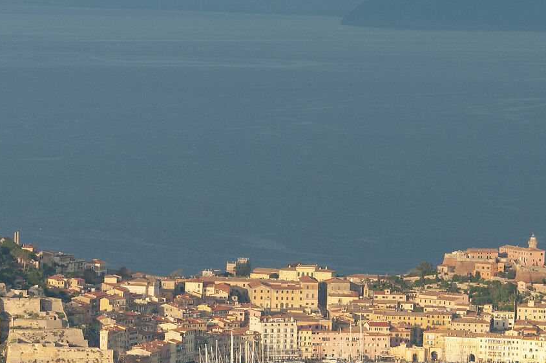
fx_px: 5165
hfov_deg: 6.0
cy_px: 329
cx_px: 126
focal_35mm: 341
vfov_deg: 4.0
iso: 200
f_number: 5.6
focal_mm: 80
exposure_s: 1/500
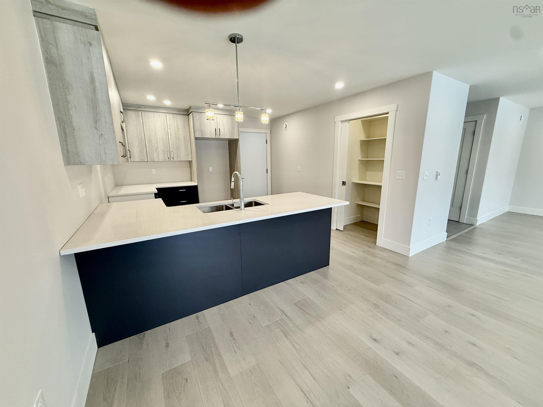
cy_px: 204
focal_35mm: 14
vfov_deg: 85.7
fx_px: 220
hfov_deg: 102.1
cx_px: 272
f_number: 2.2
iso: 160
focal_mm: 2.22
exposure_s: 1/120
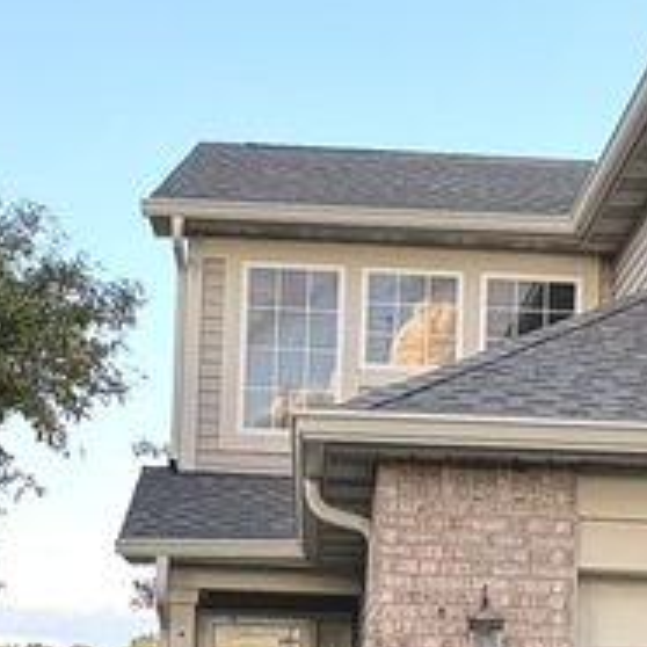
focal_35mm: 72
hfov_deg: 24.0
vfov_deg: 22.8
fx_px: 1523
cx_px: 369
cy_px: 685
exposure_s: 1/115
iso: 40
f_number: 2.2
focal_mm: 2.22
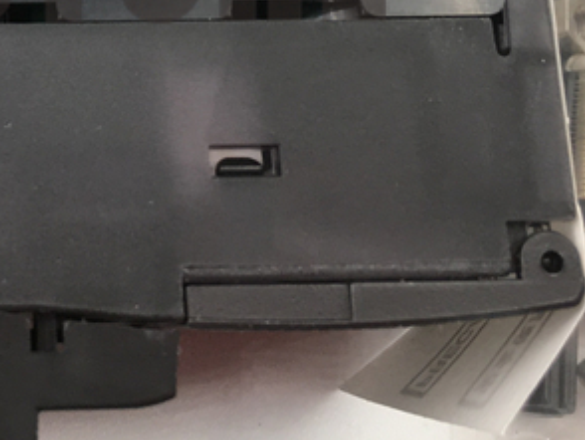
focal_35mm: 101
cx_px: -113
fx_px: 1708
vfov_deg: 13.8
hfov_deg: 18.4
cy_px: -215
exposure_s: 1/100
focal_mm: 4.15
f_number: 2.2
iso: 32
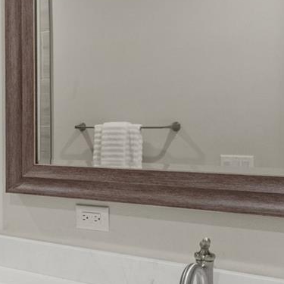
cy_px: 127
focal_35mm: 58
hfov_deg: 28.5
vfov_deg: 29.5
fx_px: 538
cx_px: 32
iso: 250
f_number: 6.3
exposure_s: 1/1.25
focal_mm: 16
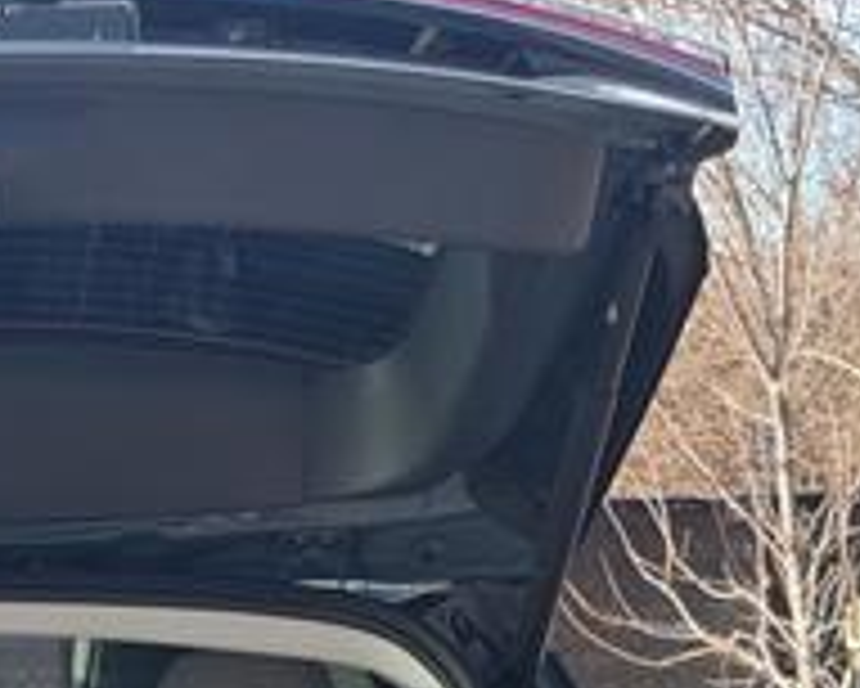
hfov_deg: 12.0
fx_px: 3998
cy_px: 940
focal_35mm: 157
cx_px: -131
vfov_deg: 9.6
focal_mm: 6.76
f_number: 1.78
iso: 100
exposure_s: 1/1085
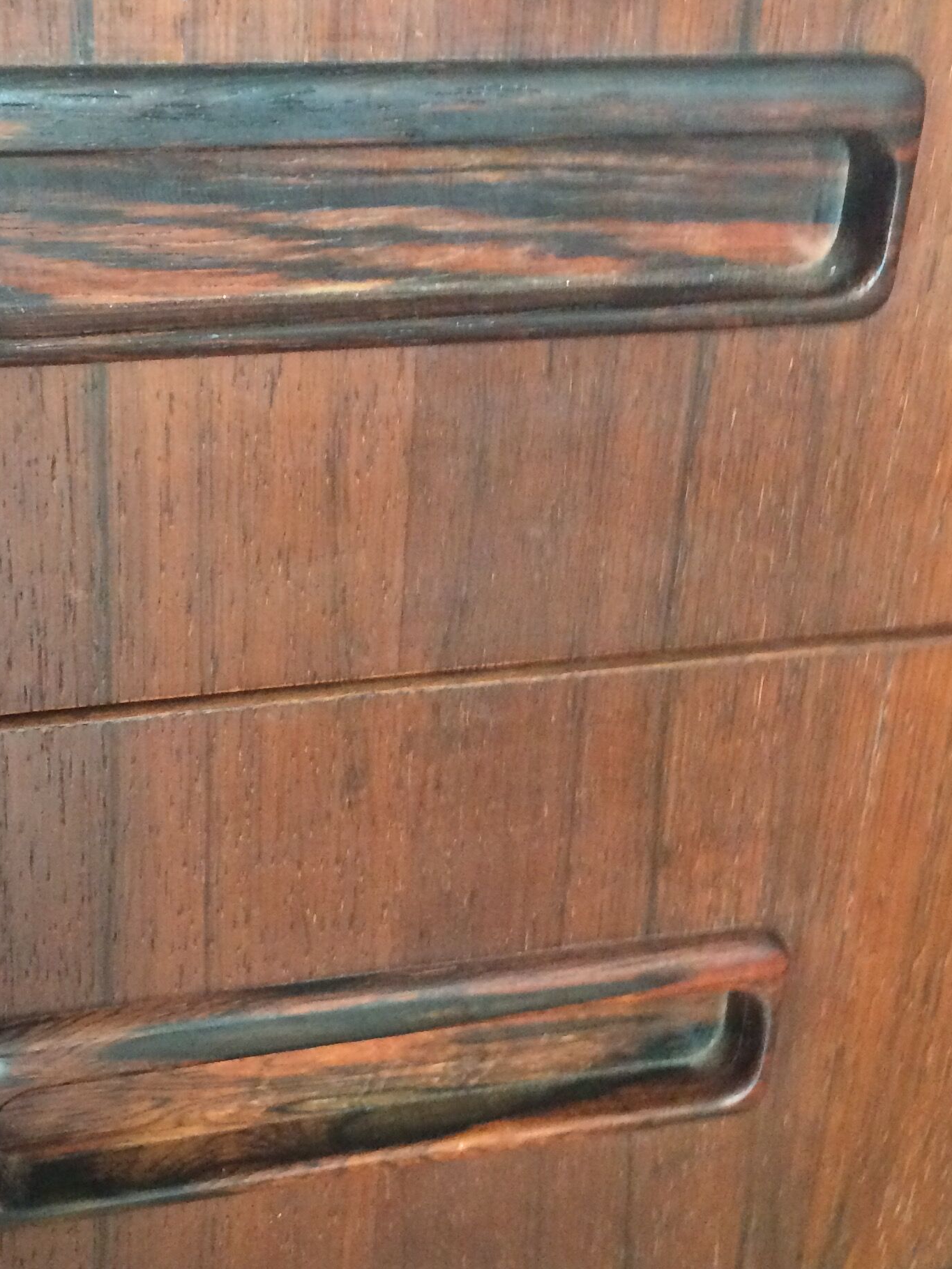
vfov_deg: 36.8
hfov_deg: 27.9
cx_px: 349
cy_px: 634
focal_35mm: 52
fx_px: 1907
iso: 320
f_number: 2.2
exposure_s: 1/33
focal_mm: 4.15
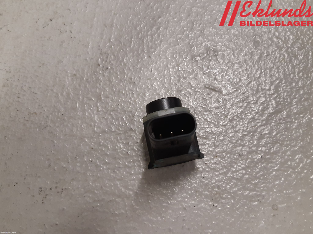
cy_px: 117
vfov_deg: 53.1
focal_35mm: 26
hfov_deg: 67.3
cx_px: 156
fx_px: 235
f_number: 1.7
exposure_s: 1/50
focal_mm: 3.93
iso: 125
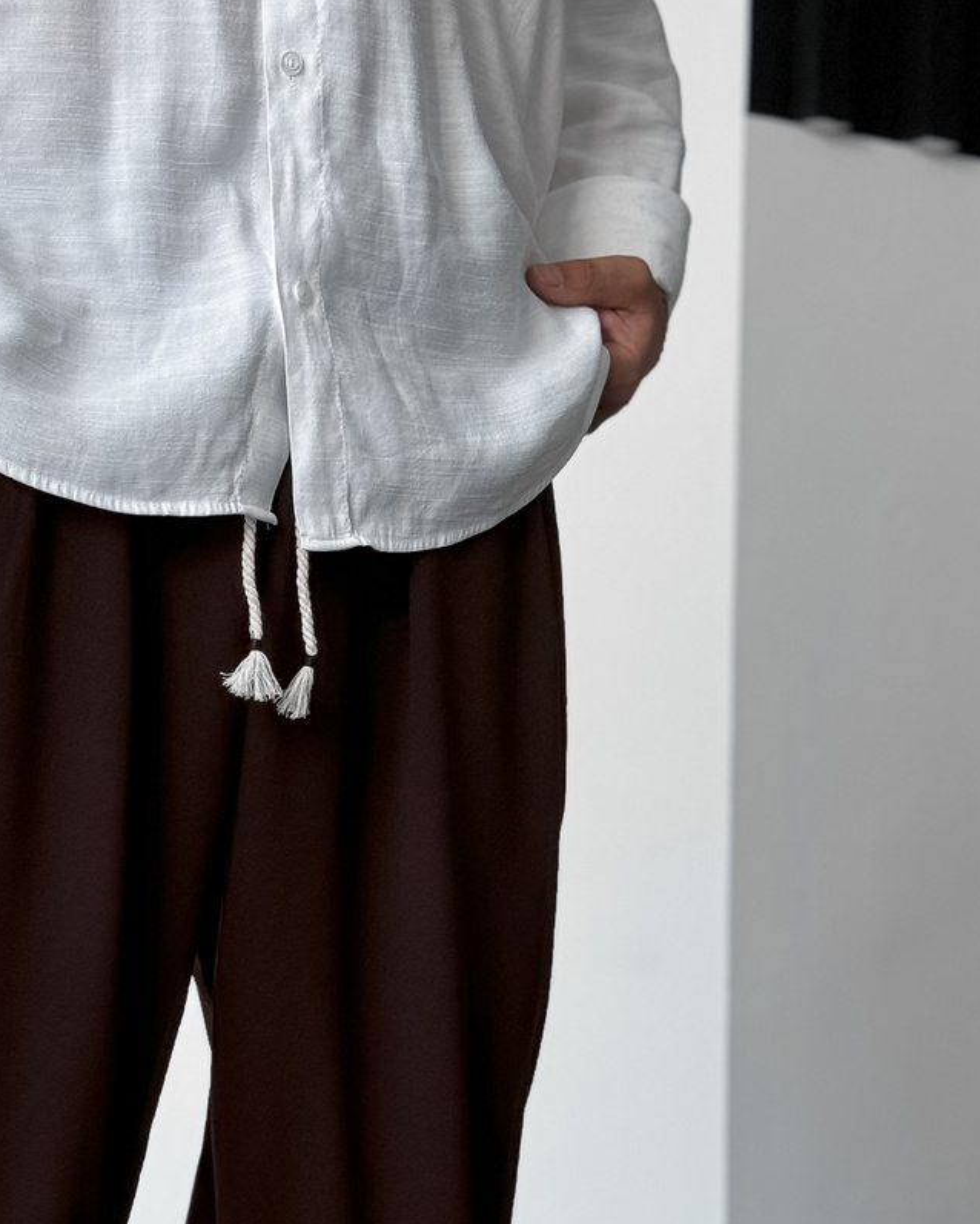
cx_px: 151
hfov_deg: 16.2
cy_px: 1007
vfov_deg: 20.1
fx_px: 3407
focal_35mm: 94
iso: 80
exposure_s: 1/160
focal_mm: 6.76
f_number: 1.8
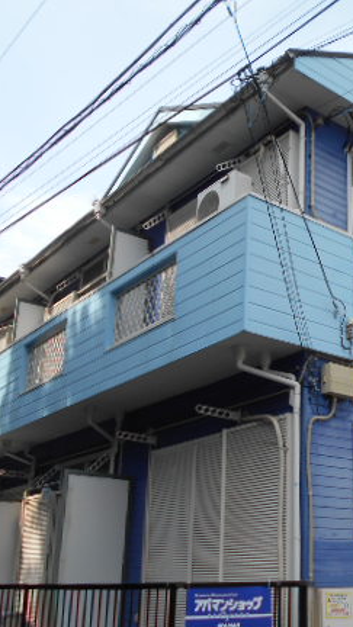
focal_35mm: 42
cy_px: 337
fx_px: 699
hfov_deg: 27.2
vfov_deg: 48.3
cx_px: 324
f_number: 3.2
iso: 80
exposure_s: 1/640
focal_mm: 4.6
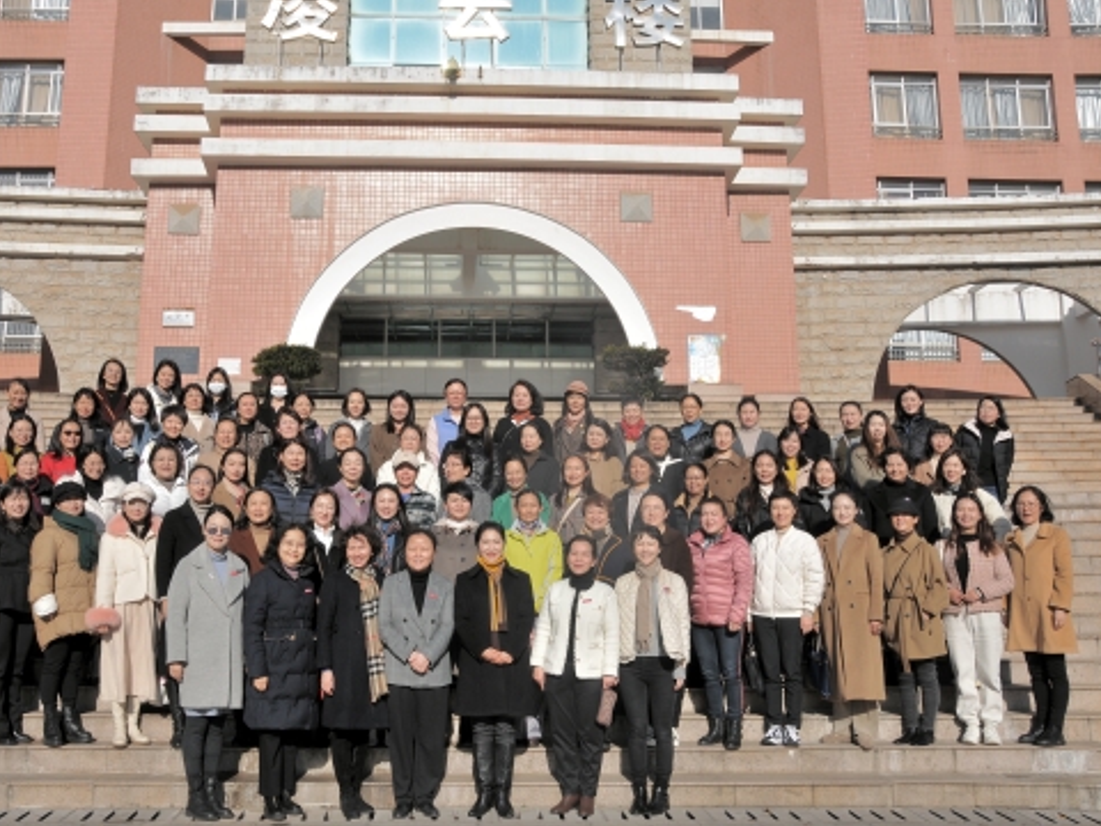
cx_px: 482
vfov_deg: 42.9
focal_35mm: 33
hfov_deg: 55.2
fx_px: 1050
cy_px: 408
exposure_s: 1/500
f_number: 11
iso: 250
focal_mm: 20
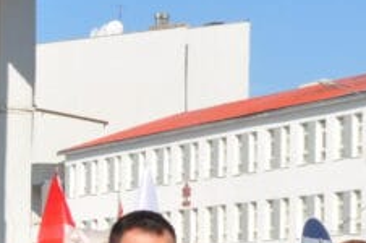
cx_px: -343
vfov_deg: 8.2
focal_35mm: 163
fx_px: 1655
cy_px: 374
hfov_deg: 11.5
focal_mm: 24
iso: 400
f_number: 22
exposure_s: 1/200
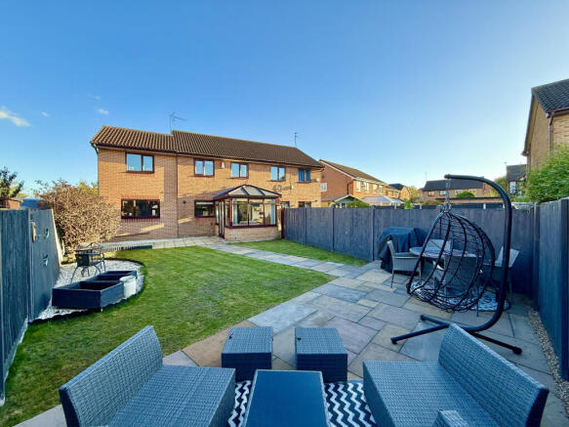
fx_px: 230
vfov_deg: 85.7
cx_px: 284
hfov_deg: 102.1
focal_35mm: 14
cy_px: 214
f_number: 2.2
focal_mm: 2.22
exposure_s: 1/416
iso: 64
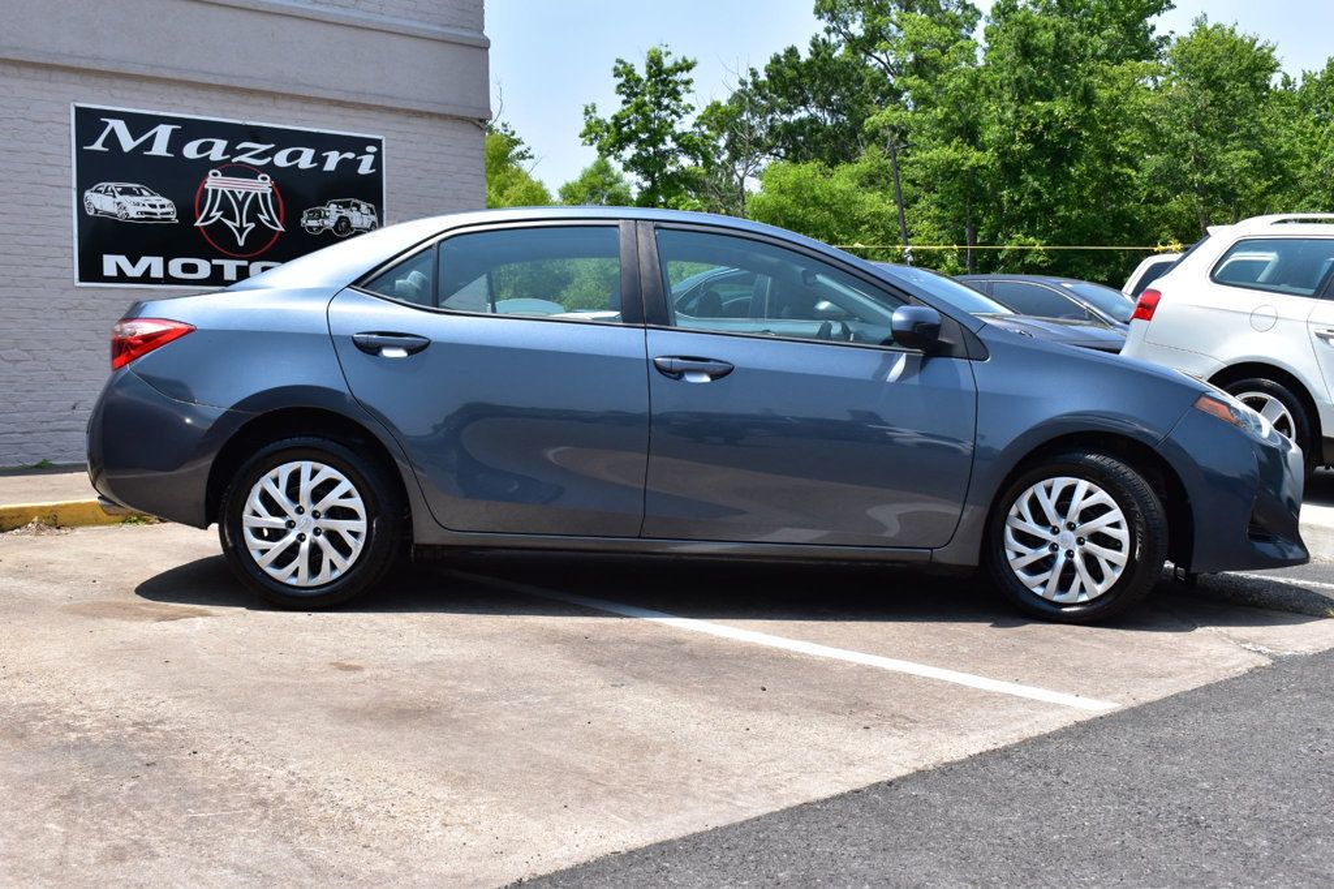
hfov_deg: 47.9
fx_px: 1500
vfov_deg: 33.0
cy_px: 444
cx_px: 667
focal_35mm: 40
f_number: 11
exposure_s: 1/500
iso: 400
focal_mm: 27
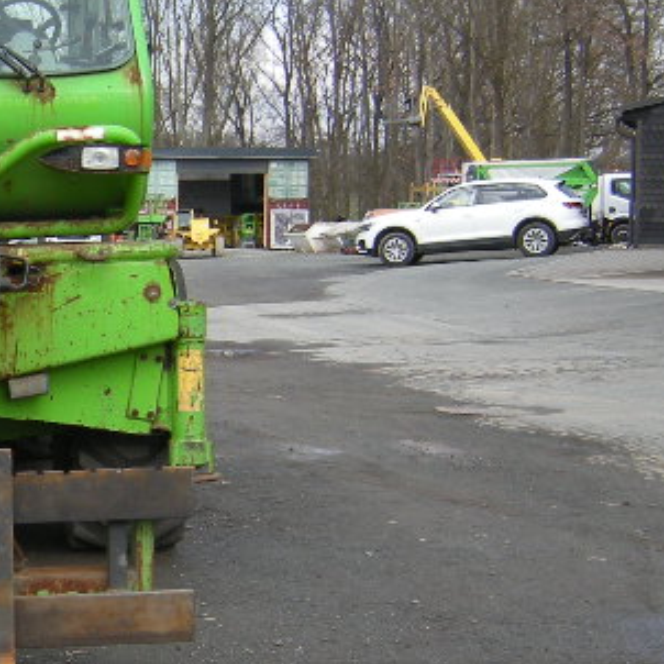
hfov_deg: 19.4
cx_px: -147
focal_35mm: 84
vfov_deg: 20.5
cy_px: 473
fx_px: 1823
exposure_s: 1/368
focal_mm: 4.7
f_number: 2.8
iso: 64
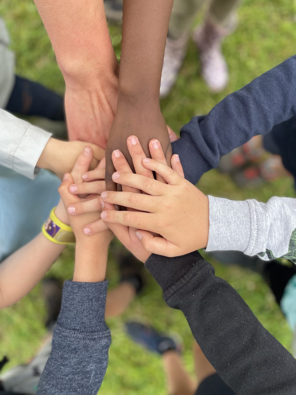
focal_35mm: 26
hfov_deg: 53.1
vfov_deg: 67.3
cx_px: 148
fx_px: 296
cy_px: 198
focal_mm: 4.2
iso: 32
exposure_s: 1/567
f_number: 1.6
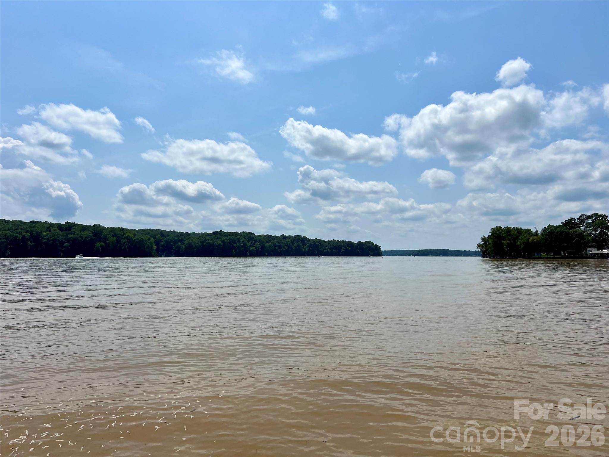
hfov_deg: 67.3
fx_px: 457
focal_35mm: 26
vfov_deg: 53.1
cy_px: 228
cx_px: 304
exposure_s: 1/12658
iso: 50
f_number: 1.5
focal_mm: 5.7
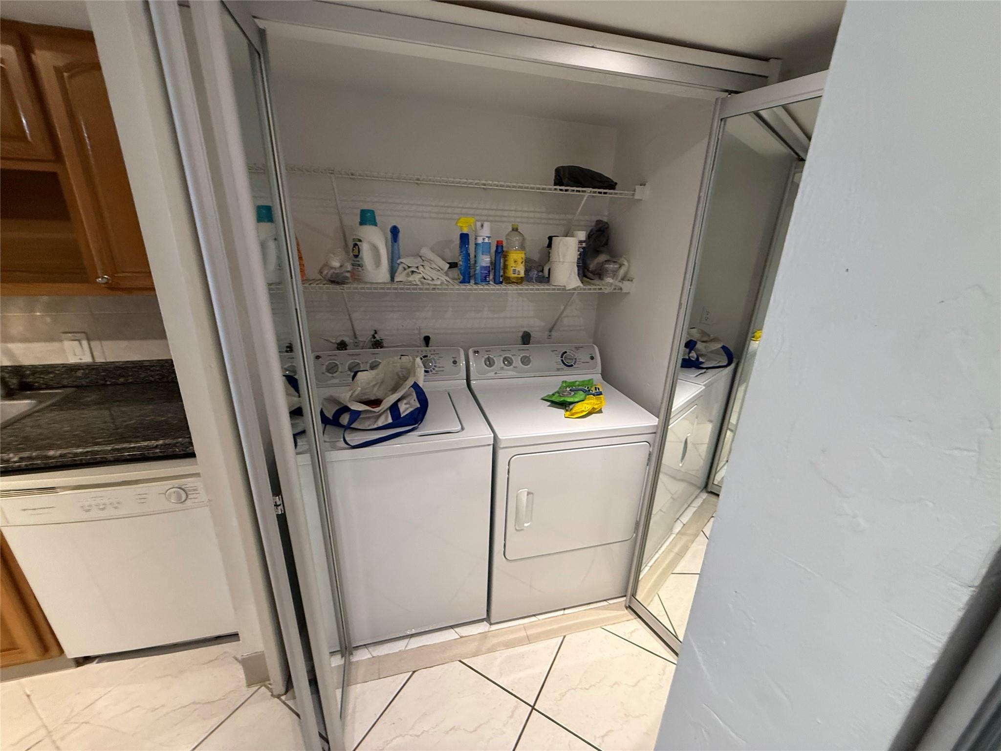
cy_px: 376
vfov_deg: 85.7
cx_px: 500
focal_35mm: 14
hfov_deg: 102.1
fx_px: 405
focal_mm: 2.22
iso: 320
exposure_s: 1/60
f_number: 2.2
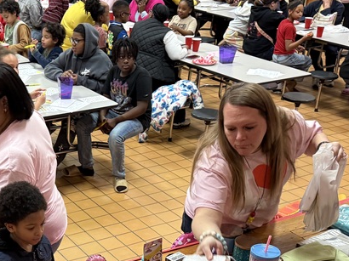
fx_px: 605
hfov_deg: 31.3
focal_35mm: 60
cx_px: 64
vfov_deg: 23.8
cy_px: 226
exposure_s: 1/43
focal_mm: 6.76
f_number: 1.78
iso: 320
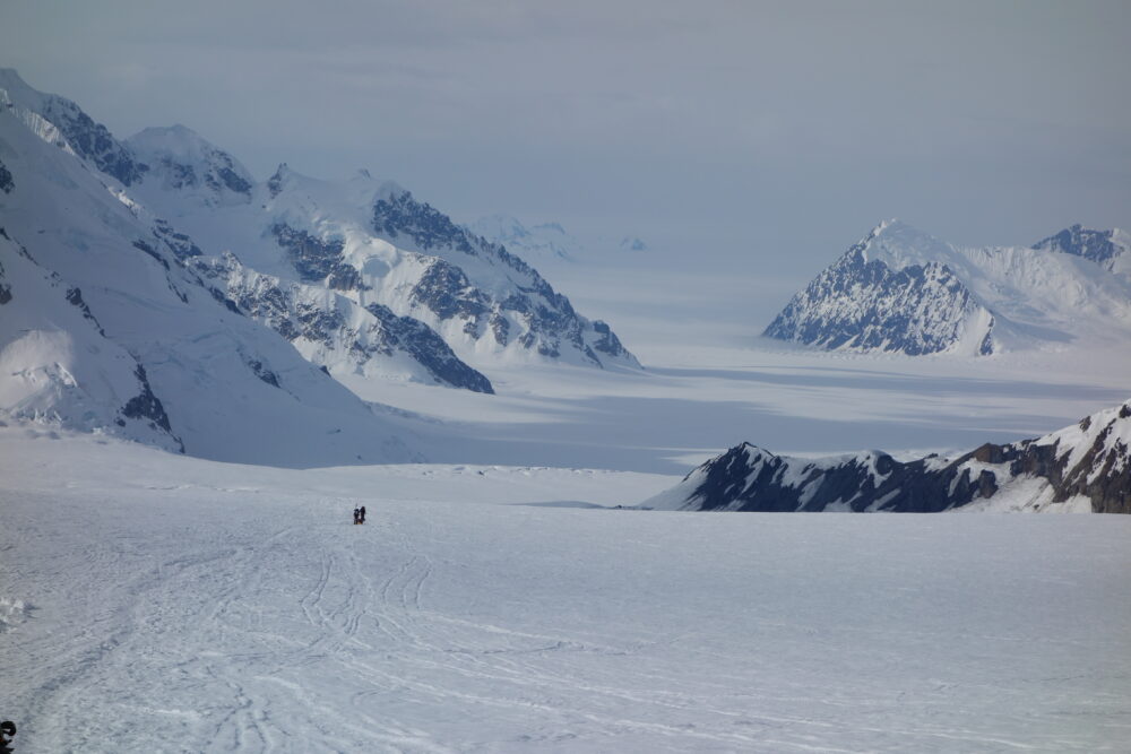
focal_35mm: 100
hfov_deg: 20.4
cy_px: 377
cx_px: 566
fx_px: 3142
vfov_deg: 13.7
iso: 125
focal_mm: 37.1
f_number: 8
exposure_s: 1/1000
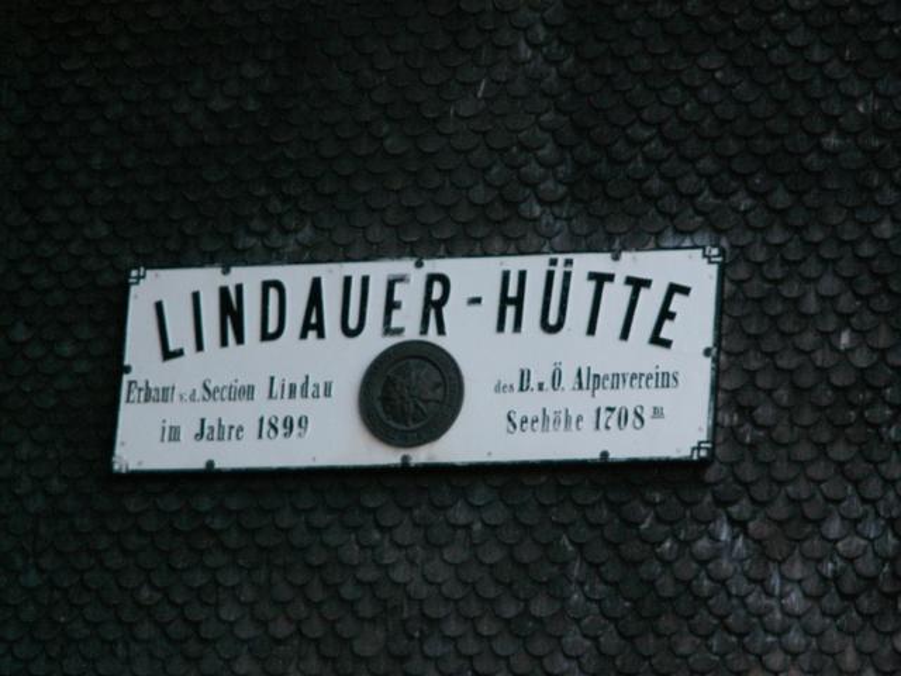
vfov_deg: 7.7
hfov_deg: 10.2
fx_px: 5050
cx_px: 450
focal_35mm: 194
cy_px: 338
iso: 160
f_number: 4
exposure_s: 1/160
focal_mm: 31.68
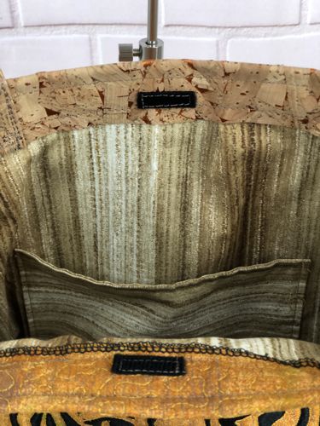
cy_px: 213
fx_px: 703
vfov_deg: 33.8
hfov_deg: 25.7
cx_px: 160
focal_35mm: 57
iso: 25
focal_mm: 6.6
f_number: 2.8
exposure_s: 1/30
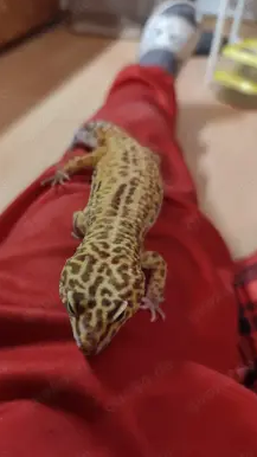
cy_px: 223
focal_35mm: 26
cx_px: 99
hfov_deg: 44.1
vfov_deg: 71.9
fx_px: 315
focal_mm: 6.19
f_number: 1.65
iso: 1250
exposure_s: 1/25
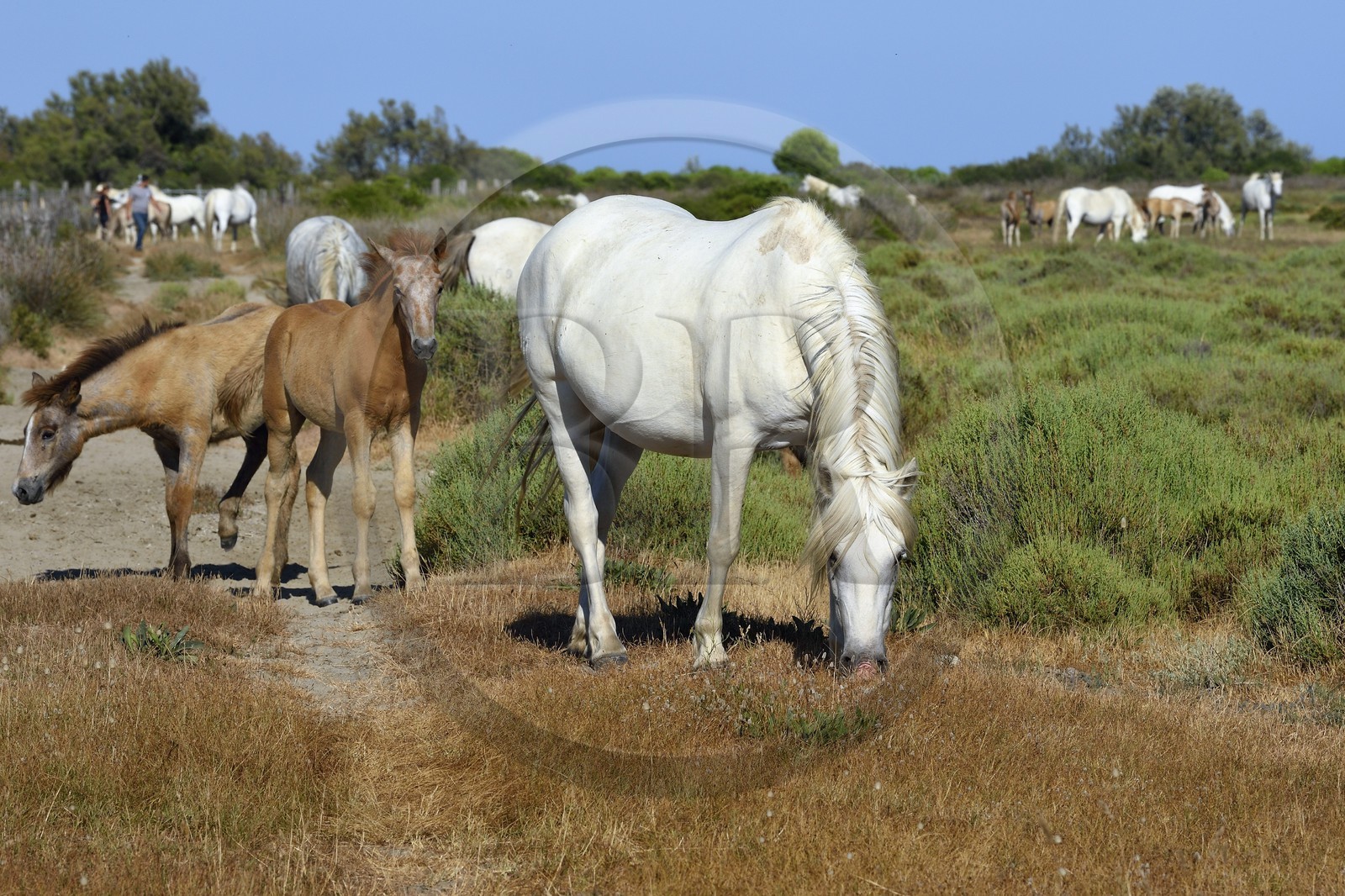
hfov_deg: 11.4
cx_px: 672
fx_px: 6723
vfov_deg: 7.6
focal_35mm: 180
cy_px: 448
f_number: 13
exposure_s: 1/400
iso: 200
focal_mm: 180
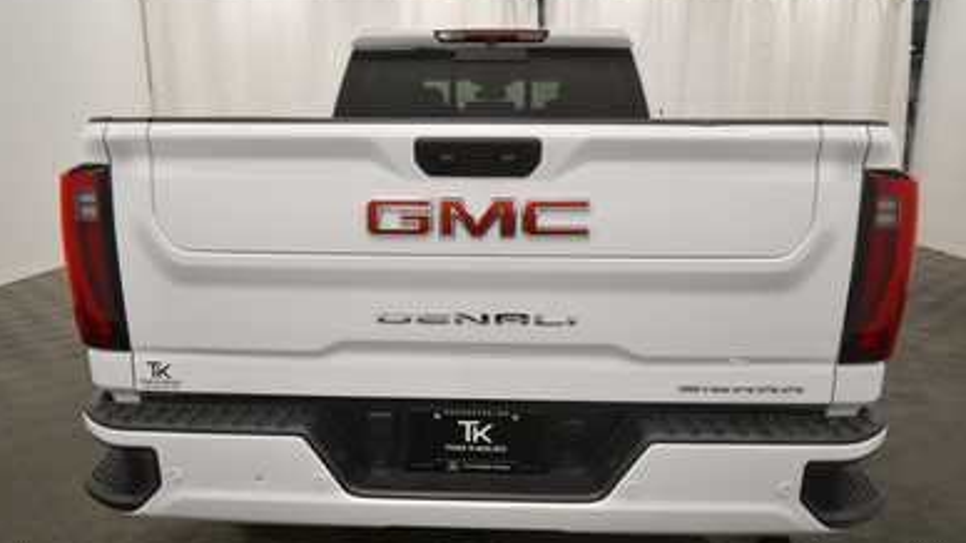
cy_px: 295
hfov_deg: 69.9
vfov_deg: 42.8
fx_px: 691
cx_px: 471
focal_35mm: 27
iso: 720
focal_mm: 17
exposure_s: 1/250
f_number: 5.3
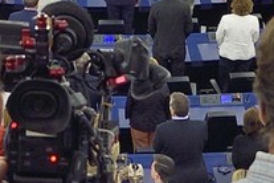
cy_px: -289
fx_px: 1766
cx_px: 33
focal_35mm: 232
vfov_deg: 5.7
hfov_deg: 8.8
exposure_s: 1/30
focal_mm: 30
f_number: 8
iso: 800
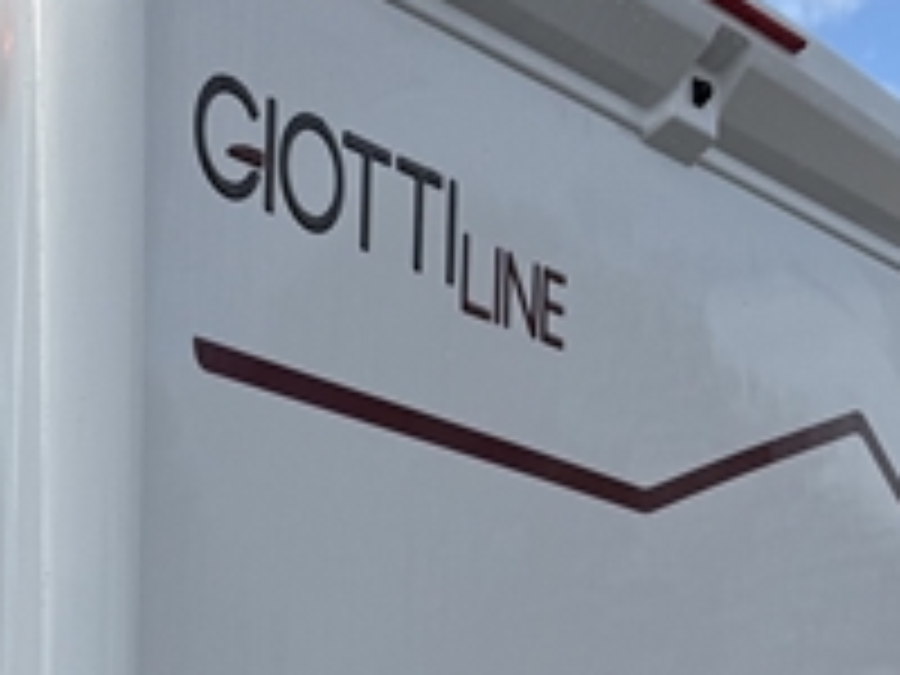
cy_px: 1037
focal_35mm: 108
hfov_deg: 17.1
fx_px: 2808
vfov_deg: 12.9
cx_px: -274
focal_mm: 6.76
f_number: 1.78
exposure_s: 1/4673
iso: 80
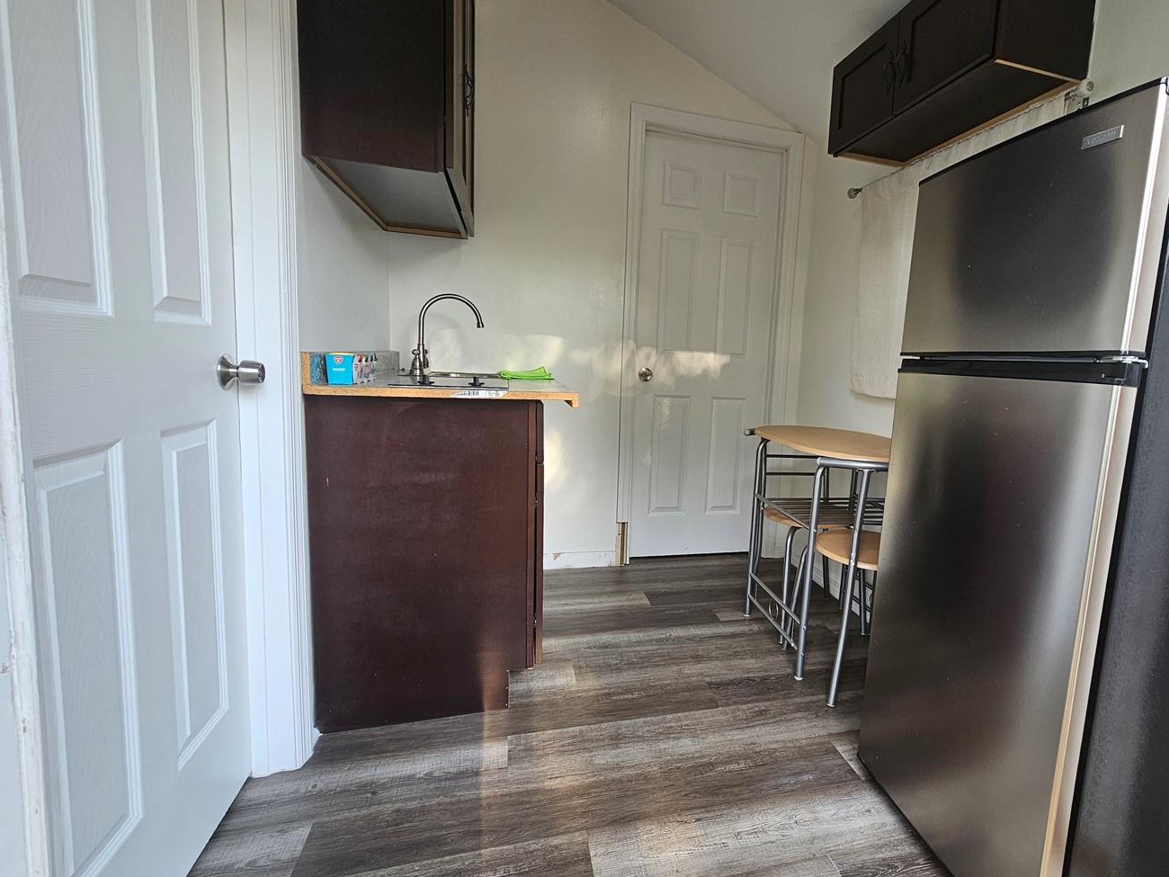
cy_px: 426
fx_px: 540
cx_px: 702
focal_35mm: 16
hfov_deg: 93.2
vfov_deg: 78.1
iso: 50
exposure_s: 1/120
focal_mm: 2.2
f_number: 2.2
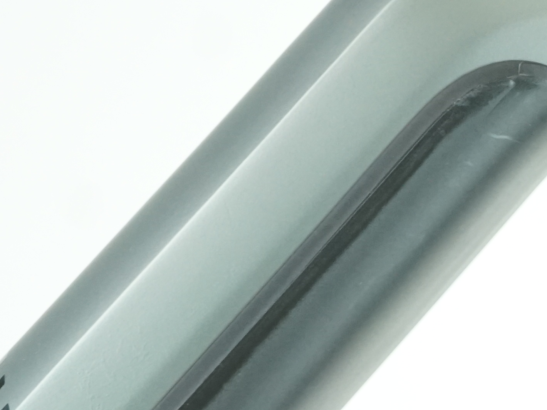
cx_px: 1009
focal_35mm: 130
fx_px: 2054
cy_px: 395
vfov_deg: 11.3
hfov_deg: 13.5
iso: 2000
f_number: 4
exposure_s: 1/200
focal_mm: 32
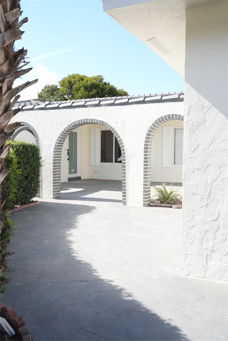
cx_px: 114
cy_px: 170
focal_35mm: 35
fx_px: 332
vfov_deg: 54.4
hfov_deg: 37.9
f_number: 7.1
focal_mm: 35
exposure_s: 1/125
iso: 100
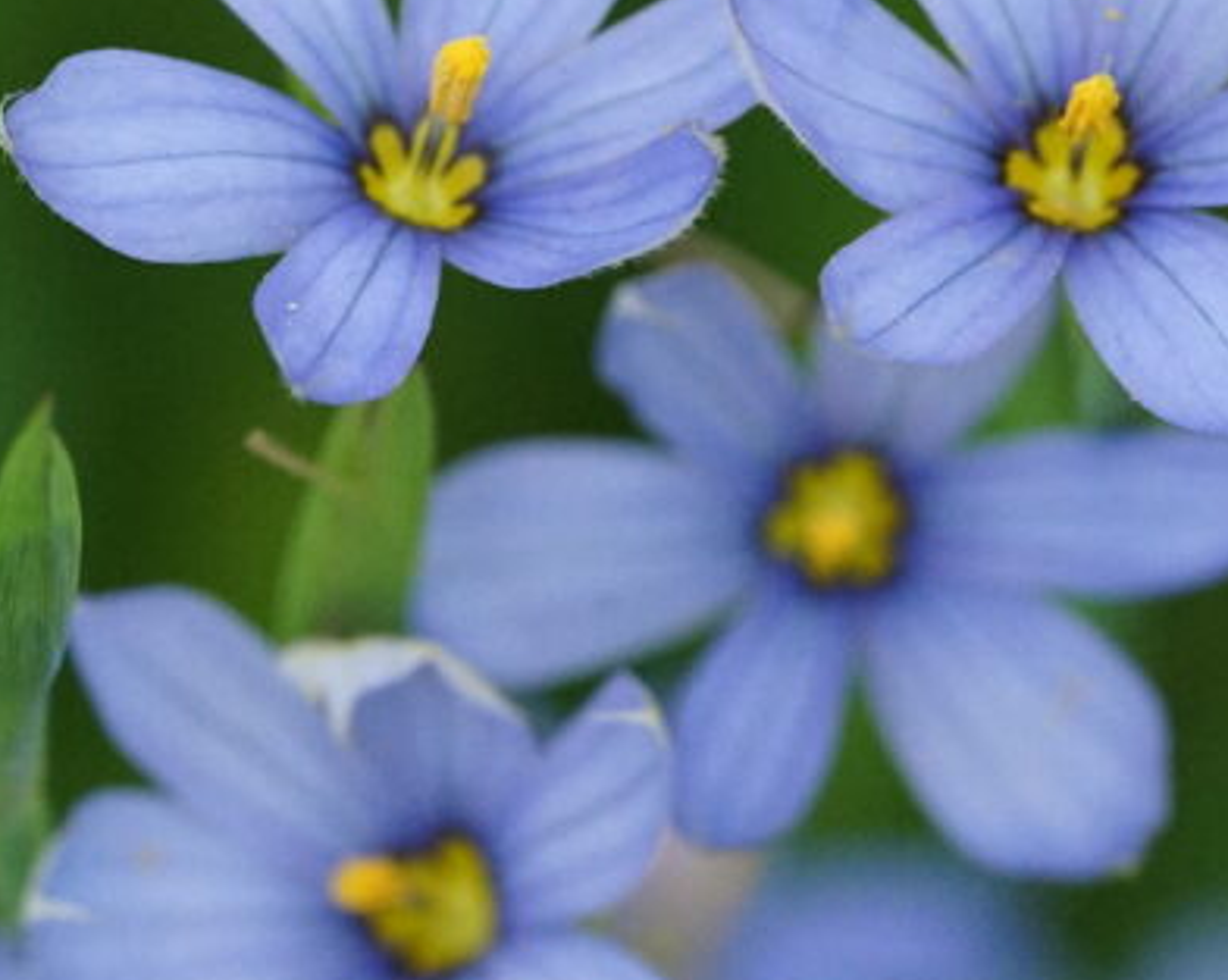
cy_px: 1152
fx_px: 10968
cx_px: 617
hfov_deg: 6.4
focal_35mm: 302
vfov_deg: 5.1
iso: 4000
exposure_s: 1/1000
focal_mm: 105
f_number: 8
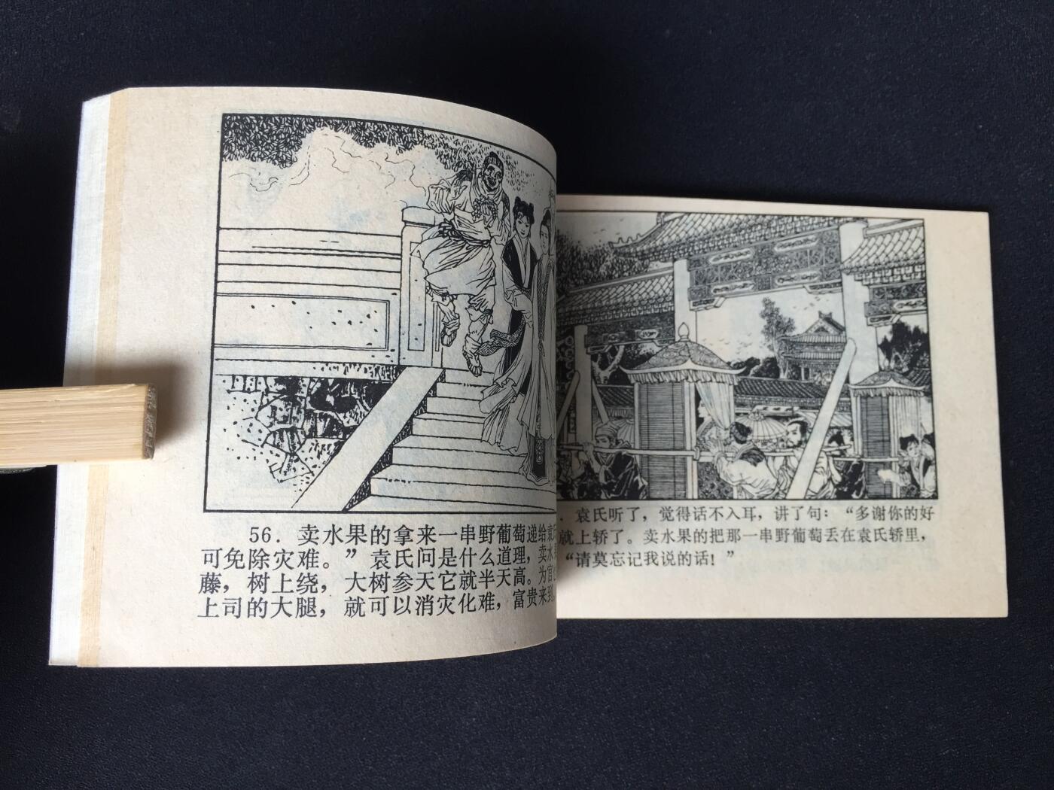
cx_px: 527
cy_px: 395
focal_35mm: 29
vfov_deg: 48.2
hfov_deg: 61.7
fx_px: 883
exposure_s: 1/100
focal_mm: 4.15
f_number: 2.2
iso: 50
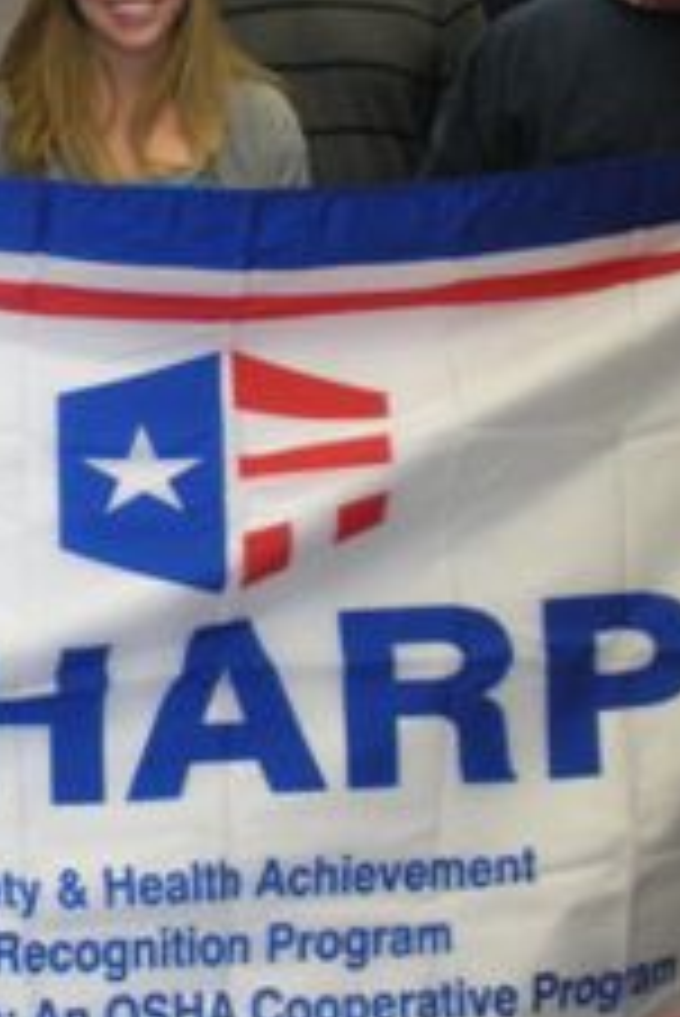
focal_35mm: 106
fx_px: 2999
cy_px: 387
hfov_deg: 12.8
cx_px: 50
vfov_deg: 19.2
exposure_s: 1/57.8
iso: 236
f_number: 3.5
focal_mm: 6.3
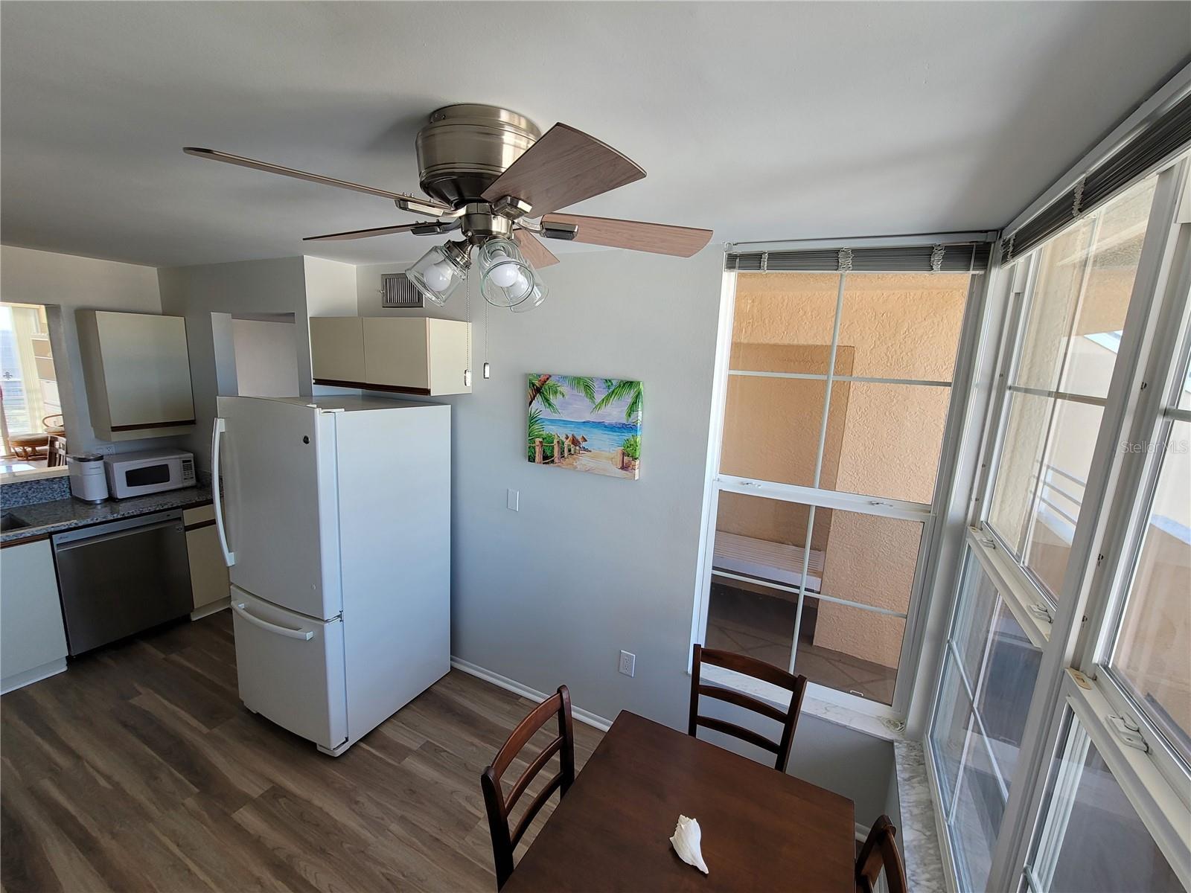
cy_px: 446
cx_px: 596
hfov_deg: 106.2
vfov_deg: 89.9
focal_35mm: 13
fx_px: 447
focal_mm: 2.2
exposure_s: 1/120
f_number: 2.2
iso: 64
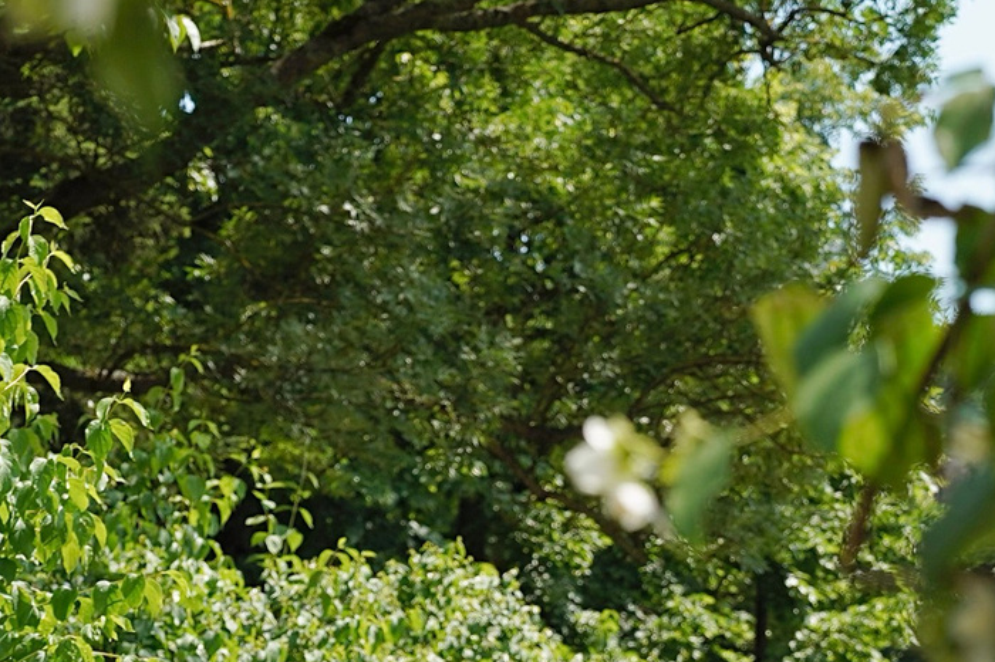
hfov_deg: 12.0
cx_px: 546
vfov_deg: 7.8
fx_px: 4751
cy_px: 1076
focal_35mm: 172
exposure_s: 1/500
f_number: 5
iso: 100
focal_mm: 47
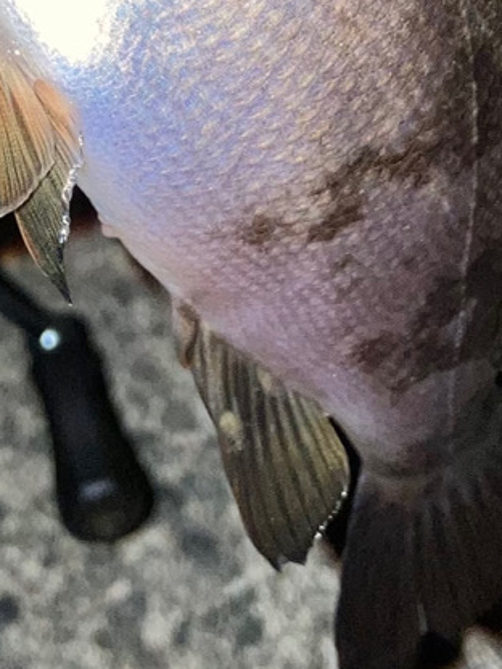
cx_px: 230
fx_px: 1334
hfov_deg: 21.3
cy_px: -63
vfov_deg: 26.1
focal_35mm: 69
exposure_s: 1/35
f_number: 1.8
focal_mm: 3.99
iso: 32
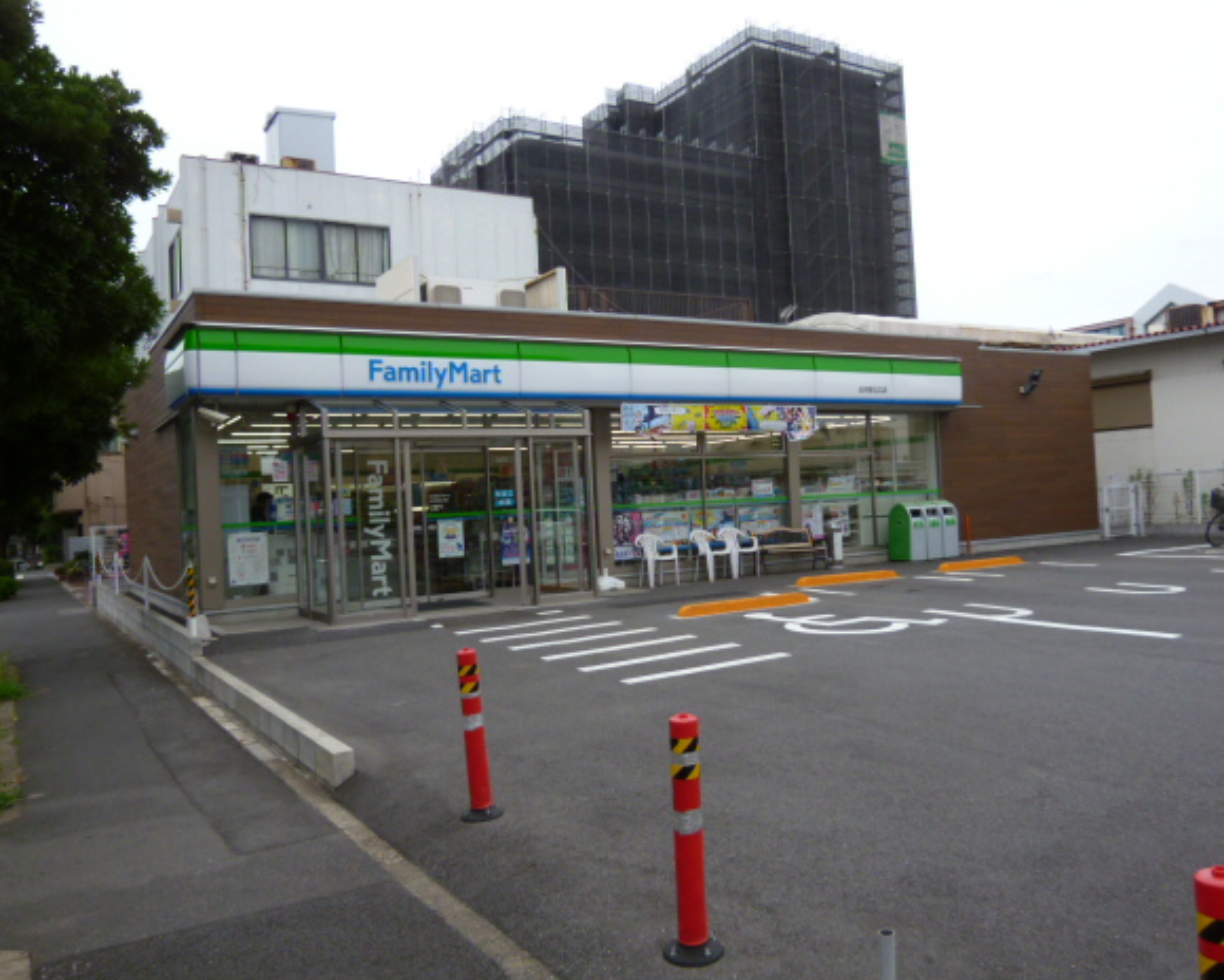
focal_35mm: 28
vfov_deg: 51.5
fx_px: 1014
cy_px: 479
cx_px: 650
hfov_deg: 62.2
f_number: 2.6
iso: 100
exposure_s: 1/400
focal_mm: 4.6
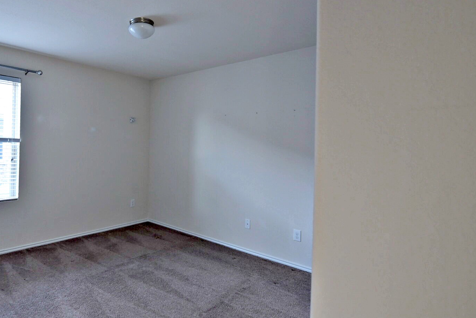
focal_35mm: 21
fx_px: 278
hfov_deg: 79.0
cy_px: 145
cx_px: 166
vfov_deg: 59.4
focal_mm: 14
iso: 800
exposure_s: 1/60
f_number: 4
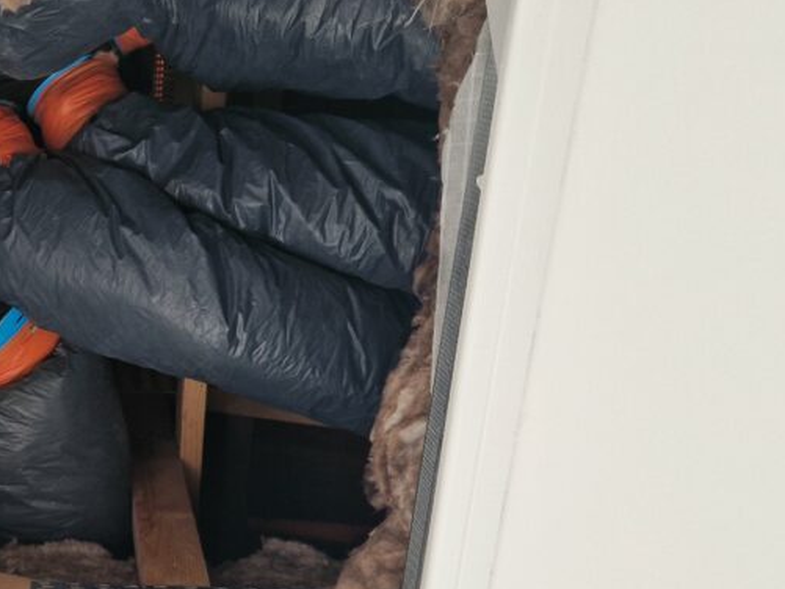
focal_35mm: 47
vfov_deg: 30.4
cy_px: 443
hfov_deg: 36.3
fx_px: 1066
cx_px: -3
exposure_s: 1/180
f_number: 1.8
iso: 100
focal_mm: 5.4
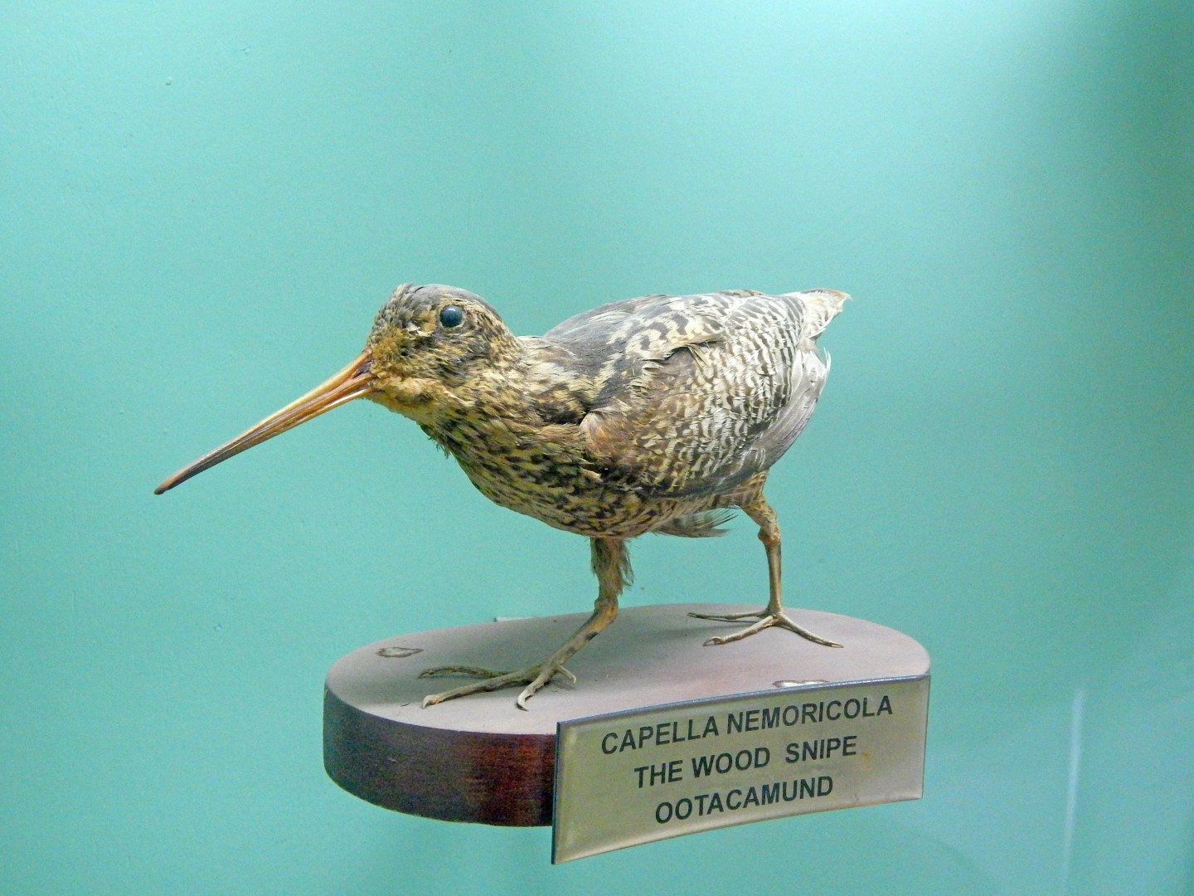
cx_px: 597
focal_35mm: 49
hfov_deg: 38.9
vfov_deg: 29.7
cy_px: 448
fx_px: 1690
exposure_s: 1/4
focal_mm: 8.6
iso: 200
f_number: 3.7
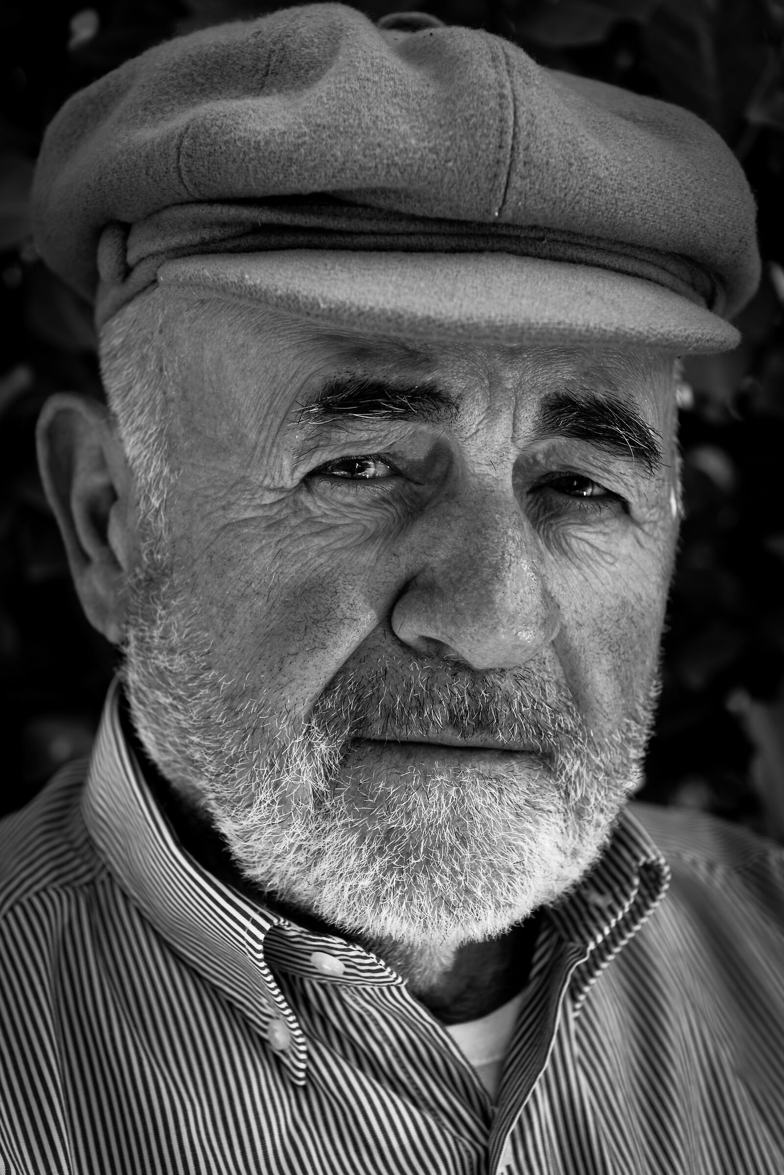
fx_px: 2285
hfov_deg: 19.5
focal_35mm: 70
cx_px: 392
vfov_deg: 28.8
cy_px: 588
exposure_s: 1/125
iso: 100
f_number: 5.6
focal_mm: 70
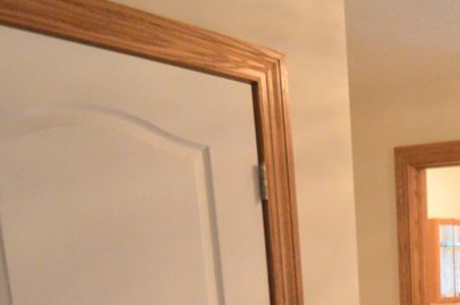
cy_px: 389
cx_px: 555
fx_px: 599
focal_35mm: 47
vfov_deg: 25.0
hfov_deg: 33.8
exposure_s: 1/60
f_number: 3.5
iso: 2800
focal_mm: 10
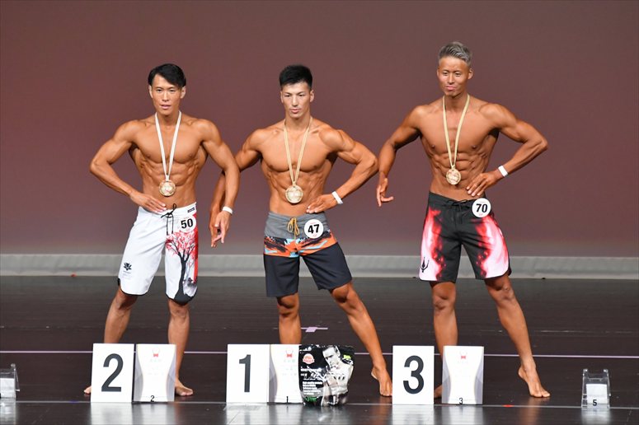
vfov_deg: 4.6
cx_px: 320
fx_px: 5322
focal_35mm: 300
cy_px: 212
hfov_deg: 6.9
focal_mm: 200
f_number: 5.6
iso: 4000
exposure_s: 1/400
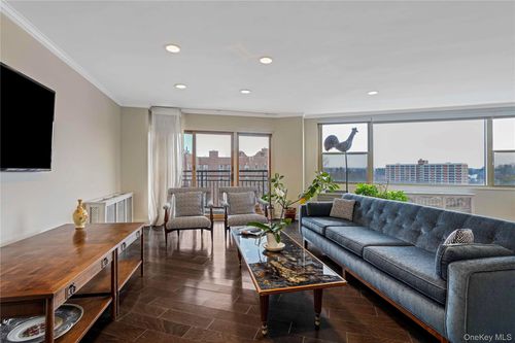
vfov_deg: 73.7
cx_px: 258
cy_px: 172
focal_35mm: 16
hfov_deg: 96.8
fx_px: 229
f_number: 8
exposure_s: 1/5
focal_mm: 16
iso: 500
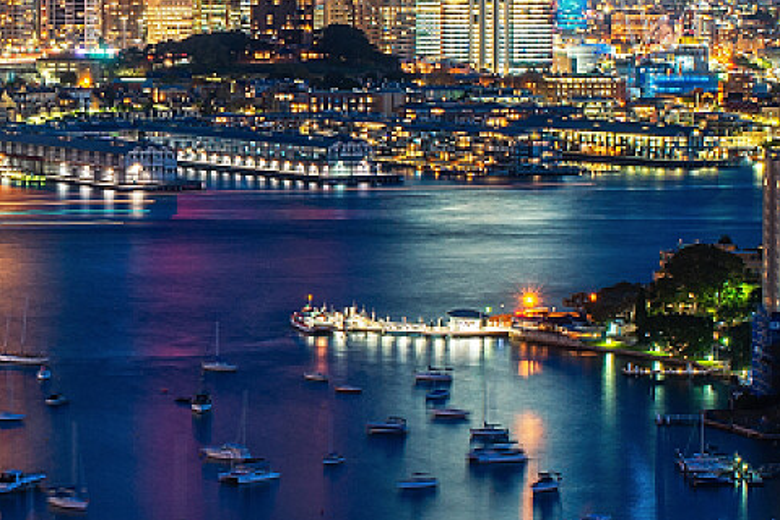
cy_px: 90
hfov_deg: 14.1
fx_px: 3120
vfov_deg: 9.5
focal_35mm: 144
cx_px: 36
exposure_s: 30
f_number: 8
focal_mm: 36
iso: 100
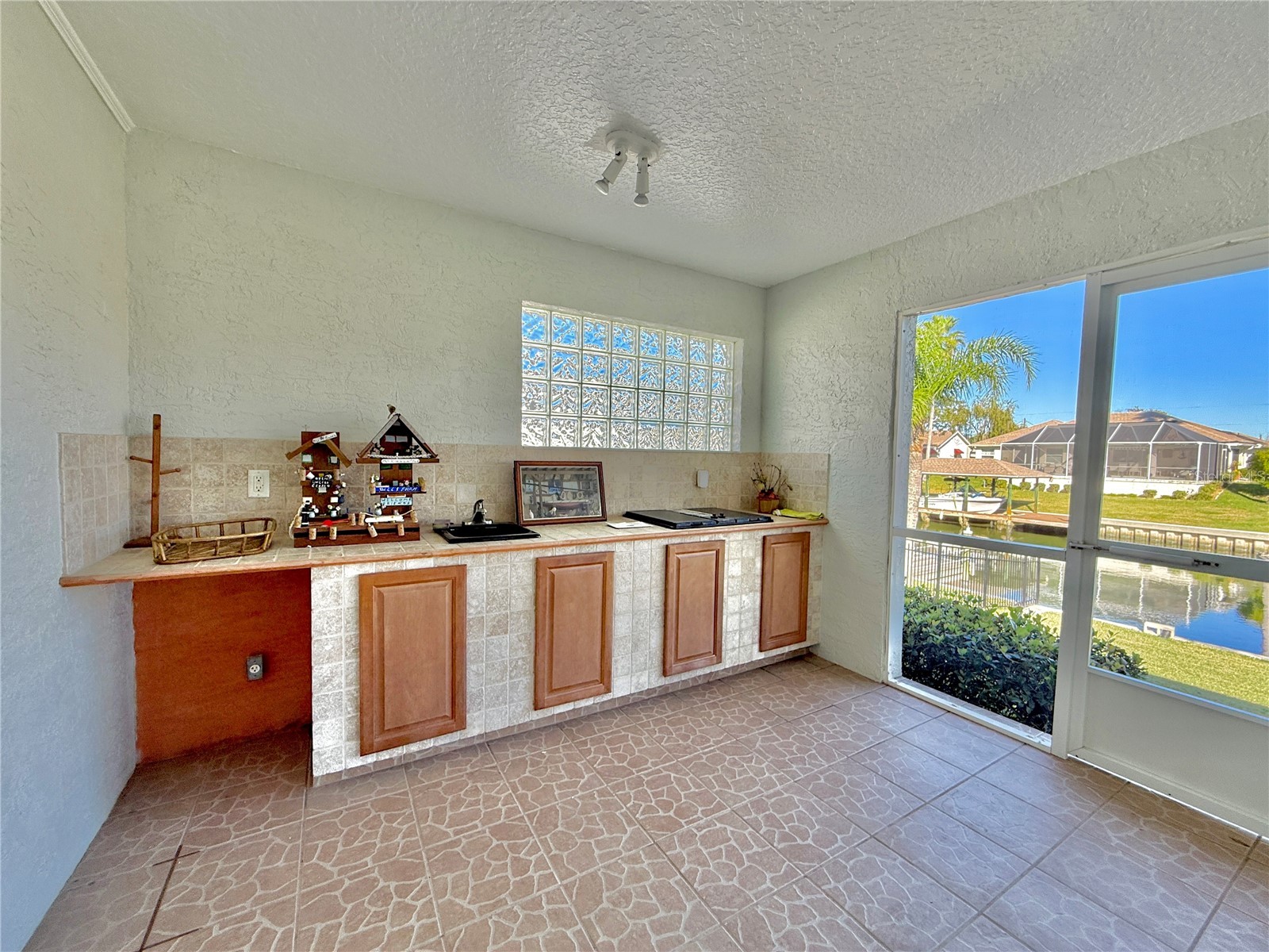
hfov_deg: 102.1
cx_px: 634
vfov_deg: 85.7
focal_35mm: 14
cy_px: 476
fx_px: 513
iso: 64
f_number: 2.2
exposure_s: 1/189
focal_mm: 2.22
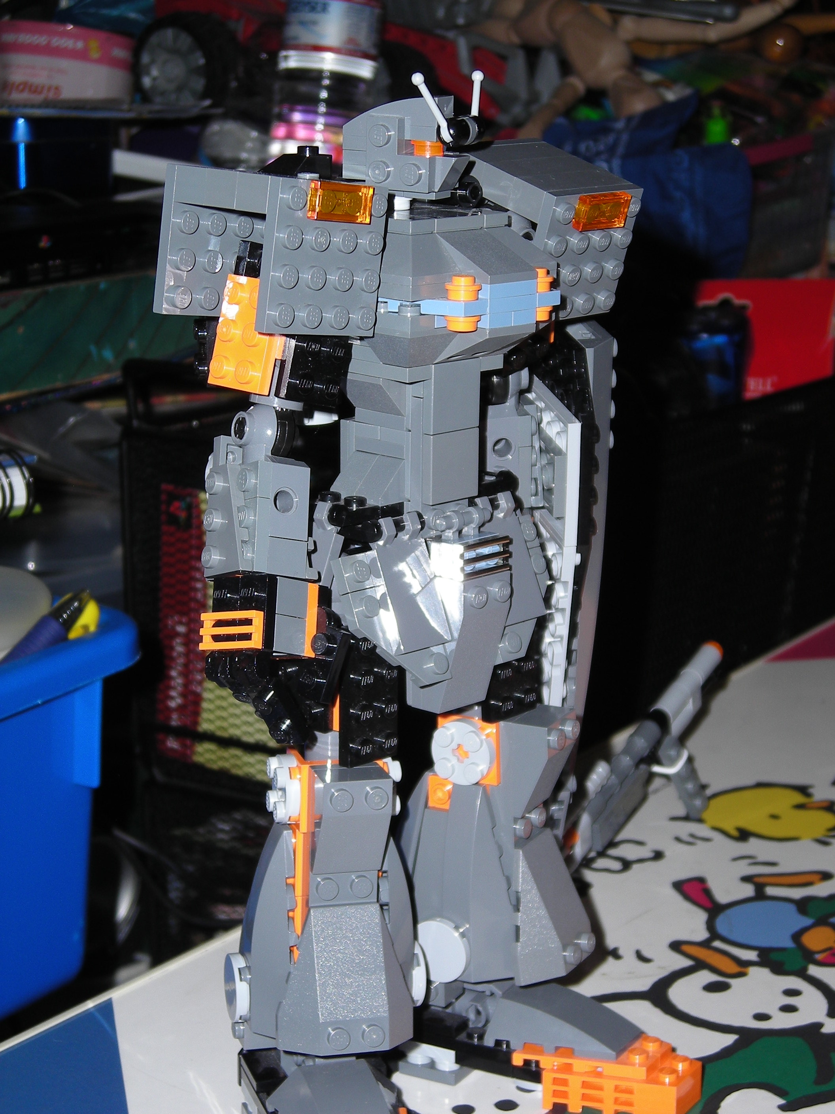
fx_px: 2477
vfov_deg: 25.3
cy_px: 557
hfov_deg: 19.1
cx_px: 418
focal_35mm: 77
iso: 56
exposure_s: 1/120
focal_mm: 12.7
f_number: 4.2
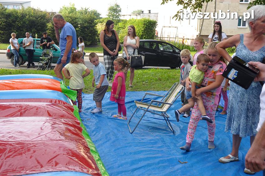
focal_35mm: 40
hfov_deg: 48.0
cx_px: 132
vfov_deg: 32.9
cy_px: 88
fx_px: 298
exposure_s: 1/250
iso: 640
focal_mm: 27
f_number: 8
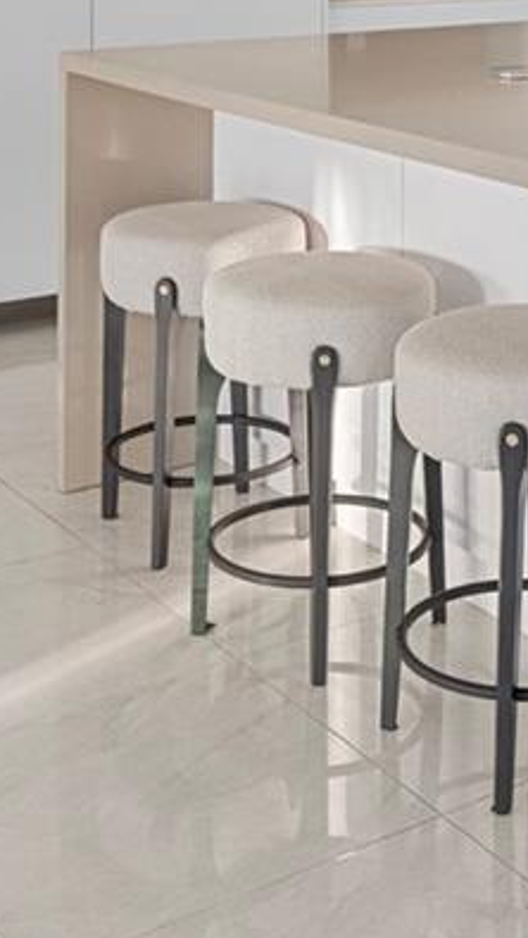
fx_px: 1743
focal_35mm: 70
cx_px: 518
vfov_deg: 27.6
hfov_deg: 16.9
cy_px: -88
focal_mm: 16.5
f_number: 6.3
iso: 500
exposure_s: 1/50
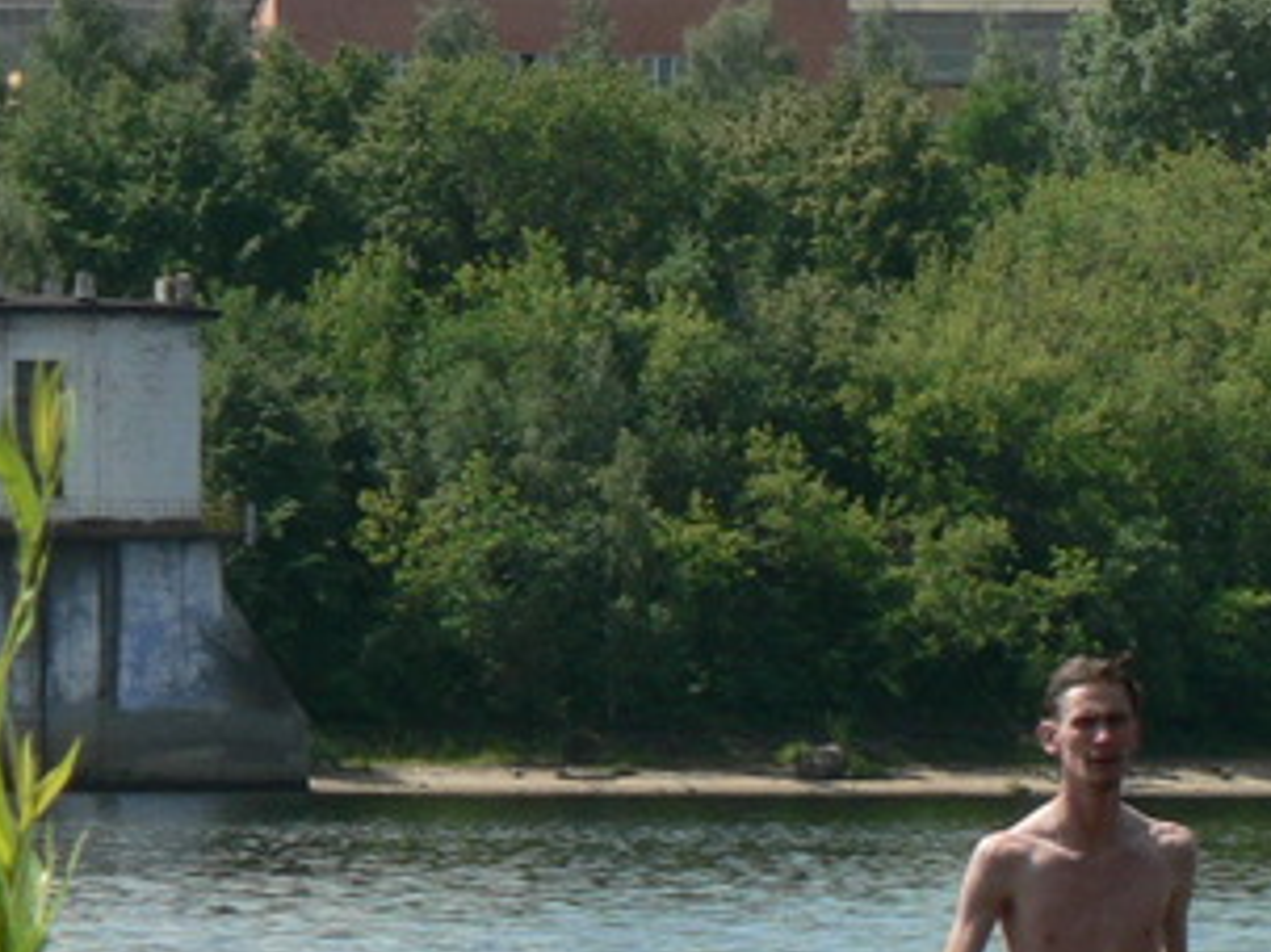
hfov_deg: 5.4
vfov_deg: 4.0
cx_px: 1237
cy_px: 1099
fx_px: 13507
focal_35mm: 368
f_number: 5.6
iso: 80
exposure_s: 1/400
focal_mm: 18.2
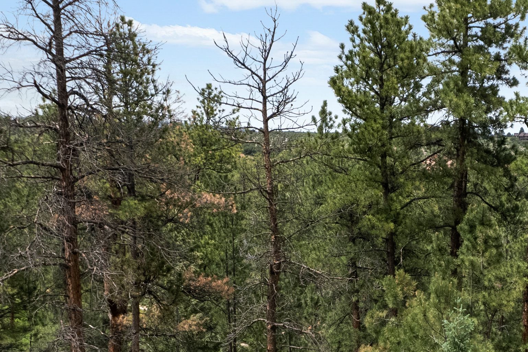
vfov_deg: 17.2
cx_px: 410
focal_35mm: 78
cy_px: 328
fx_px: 1144
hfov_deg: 25.6
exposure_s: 1/1600
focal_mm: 8.38
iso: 100
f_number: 2.8
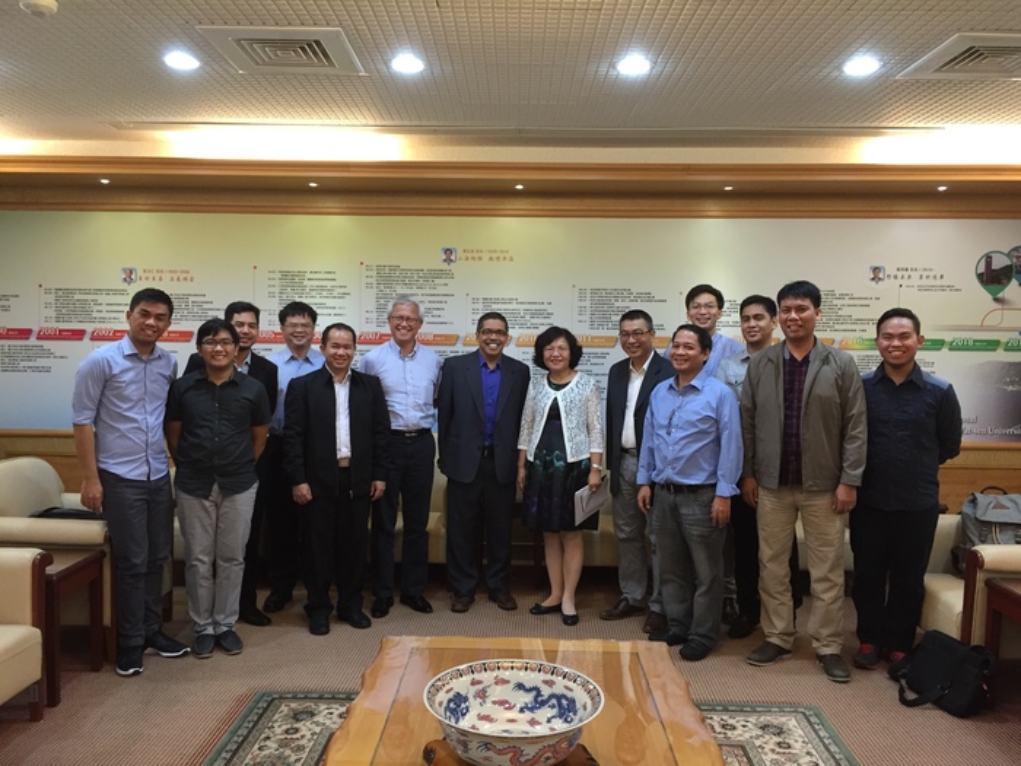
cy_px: 383
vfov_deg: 48.2
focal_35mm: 29
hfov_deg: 61.7
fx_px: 855
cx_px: 510
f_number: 2.2
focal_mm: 4.15
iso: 125
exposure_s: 1/30
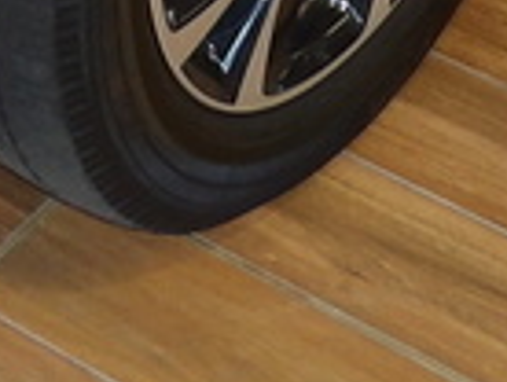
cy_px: -834
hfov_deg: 10.8
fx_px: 2612
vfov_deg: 7.3
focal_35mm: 178
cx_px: -165
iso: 110
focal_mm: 4.3
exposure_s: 1/33
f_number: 3.2
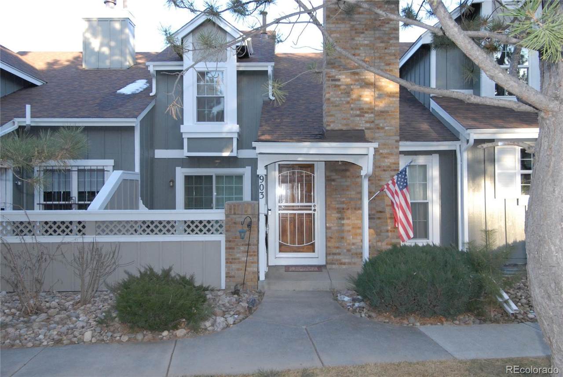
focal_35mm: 28
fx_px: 446
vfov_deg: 45.8
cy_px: 188
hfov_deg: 64.5
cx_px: 282
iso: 800
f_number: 7.1
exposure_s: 1/160
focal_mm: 19
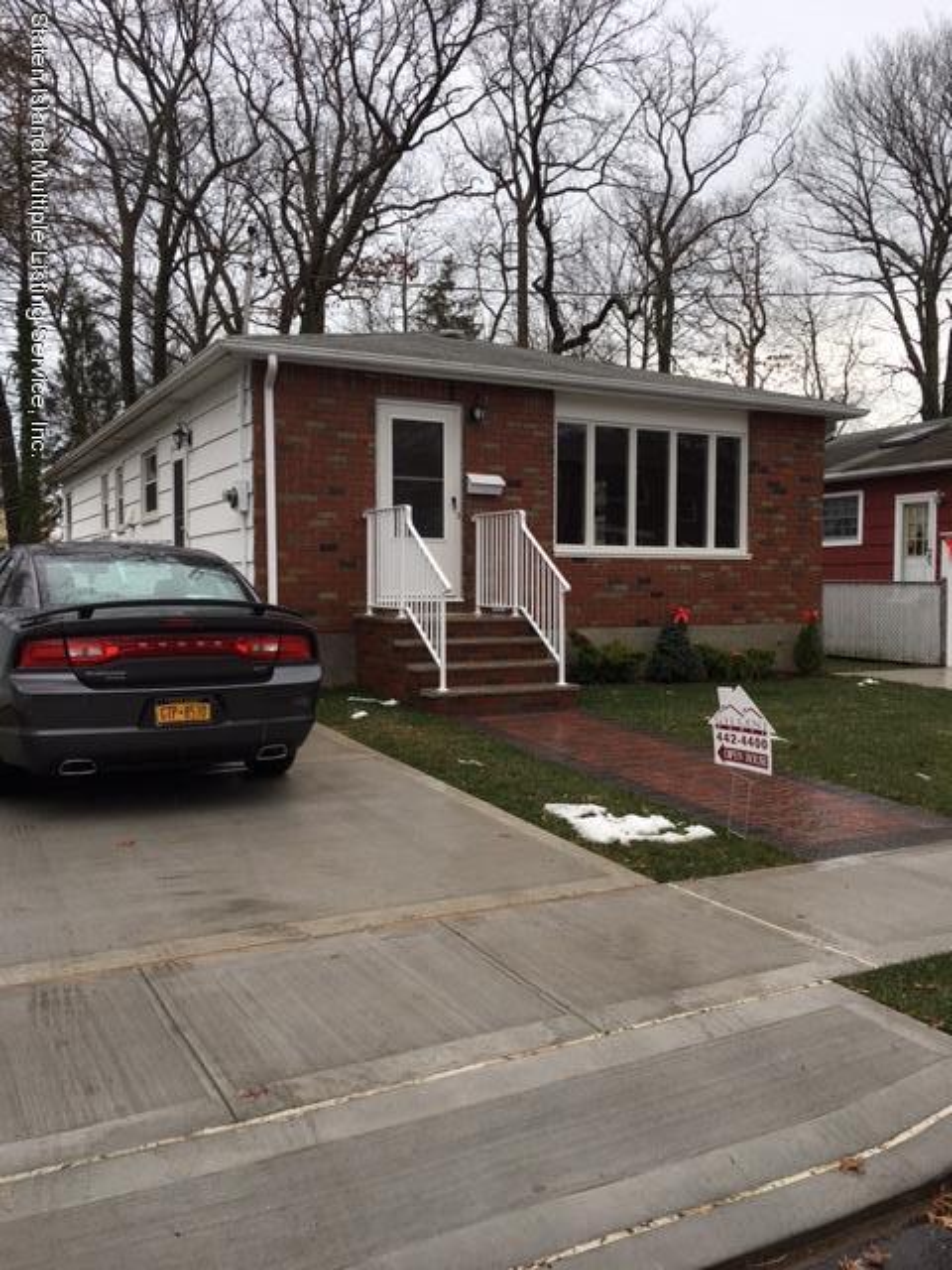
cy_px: 635
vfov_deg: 61.7
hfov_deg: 48.2
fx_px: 1063
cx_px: 476
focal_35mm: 29
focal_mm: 4.15
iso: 25
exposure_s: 1/283
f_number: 2.2
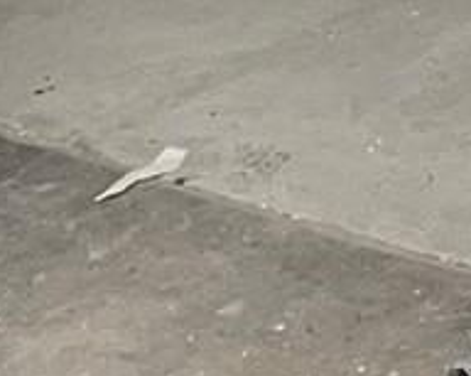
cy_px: -968
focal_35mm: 212
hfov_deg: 8.0
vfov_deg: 6.3
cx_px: 1322
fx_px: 2951
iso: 100
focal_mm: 4.2
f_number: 1.6
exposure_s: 1/60
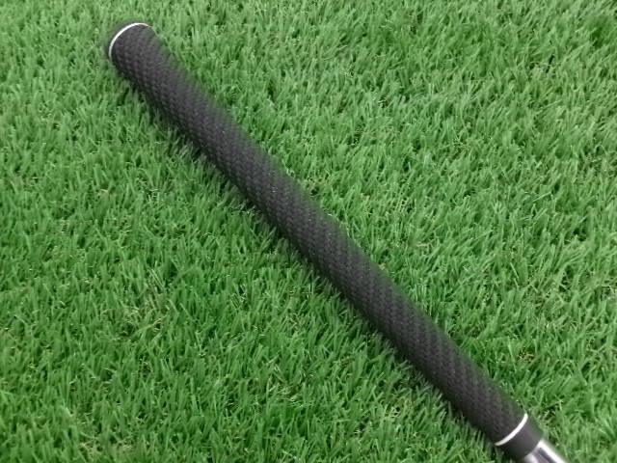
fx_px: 499
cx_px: 308
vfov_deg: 49.7
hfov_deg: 63.4
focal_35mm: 28
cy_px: 232
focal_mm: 5.1
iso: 800
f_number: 3.9
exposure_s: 1/34
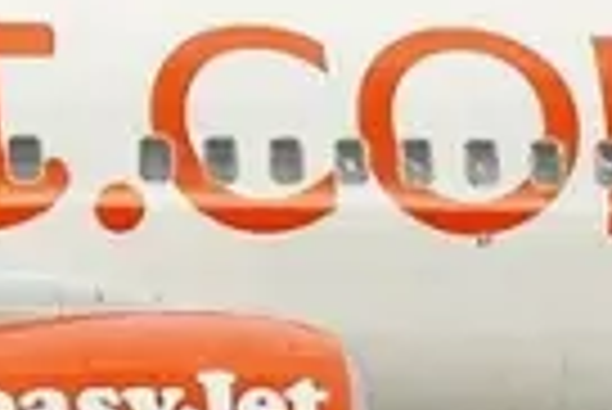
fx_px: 21068
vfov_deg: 1.1
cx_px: -702
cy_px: 110
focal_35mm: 1238
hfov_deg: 1.7
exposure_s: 1/200
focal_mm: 110
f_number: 7.1
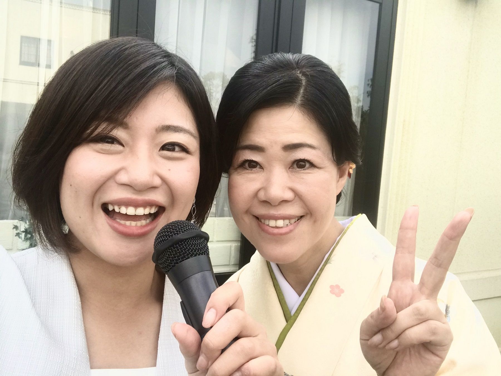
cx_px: 250
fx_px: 463
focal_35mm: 32
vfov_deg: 44.2
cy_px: 188
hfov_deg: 56.8
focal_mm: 2.87
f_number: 2.2
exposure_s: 1/436
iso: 25
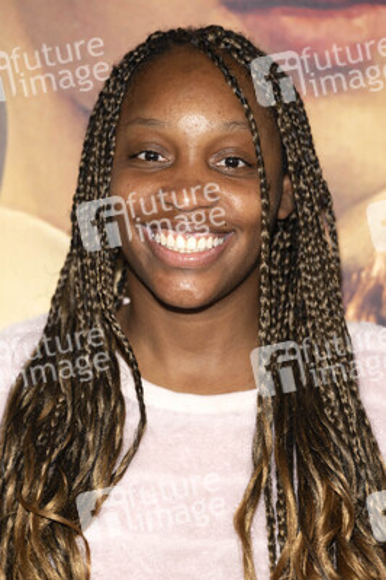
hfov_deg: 9.1
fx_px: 2416
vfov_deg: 13.7
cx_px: 193
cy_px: 290
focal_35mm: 150
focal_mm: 150
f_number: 4.5
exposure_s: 1/200
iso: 800
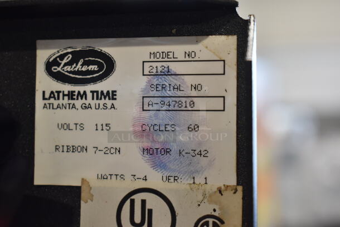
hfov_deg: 33.4
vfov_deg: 22.7
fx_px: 567
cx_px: 170
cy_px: 114
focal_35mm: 60
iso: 640
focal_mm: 40
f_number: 4.8
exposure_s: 1/60
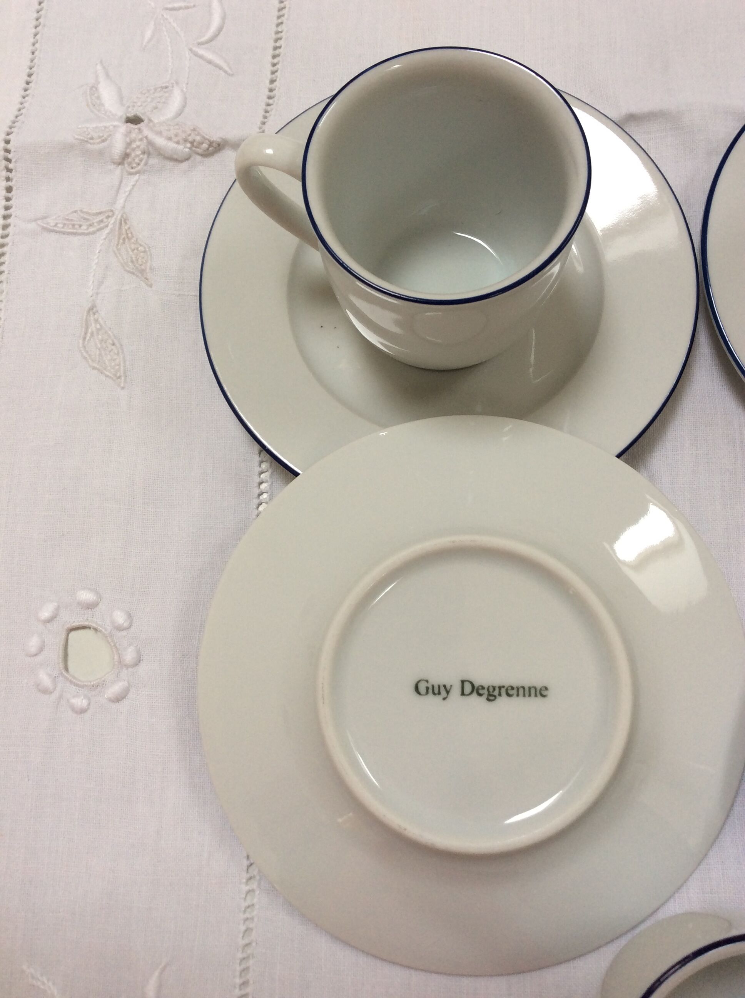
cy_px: 499
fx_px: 921
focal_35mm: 32
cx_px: 372
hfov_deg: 44.1
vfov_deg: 56.9
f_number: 2.4
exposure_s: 1/33
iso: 32
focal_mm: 3.3
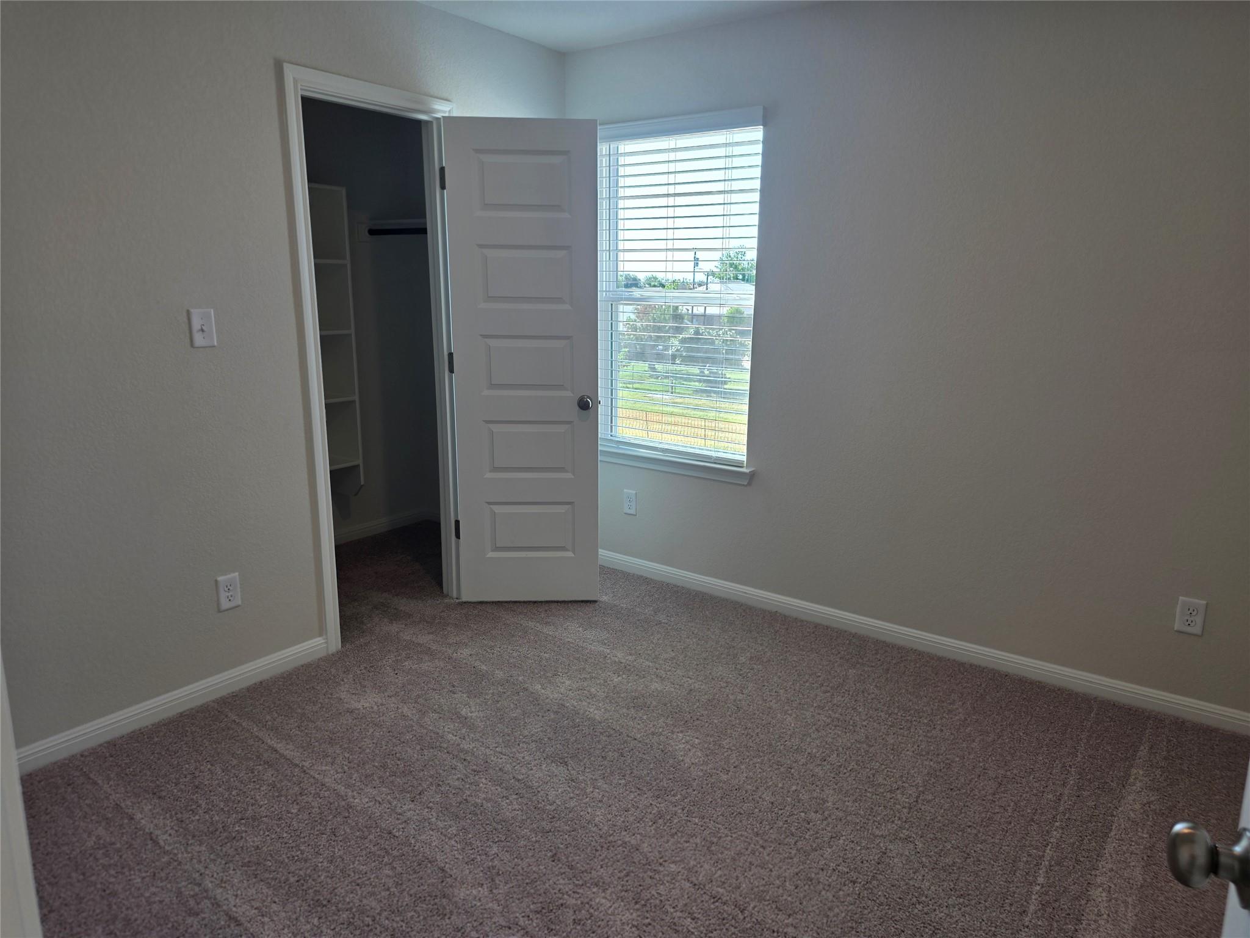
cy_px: 469
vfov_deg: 58.9
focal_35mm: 23
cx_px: 625
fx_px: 831
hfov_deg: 73.9
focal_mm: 6.25
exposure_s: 1/120
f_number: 1.7
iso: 40
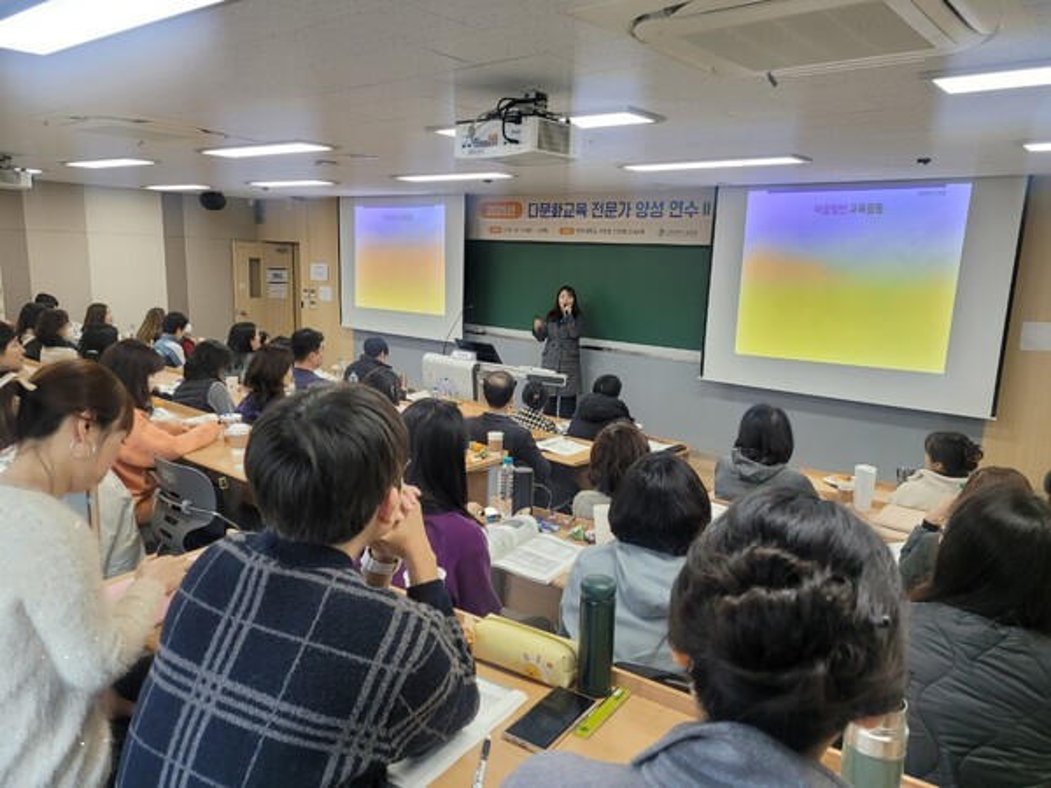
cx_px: 526
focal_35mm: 26
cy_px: 394
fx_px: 789
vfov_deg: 53.1
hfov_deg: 67.3
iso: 100
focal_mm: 5.4
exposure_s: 1/120
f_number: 1.8
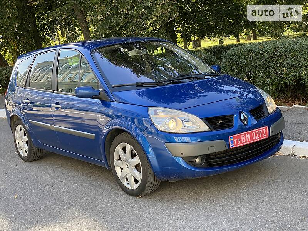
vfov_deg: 28.0
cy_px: 116
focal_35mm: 52
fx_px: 463
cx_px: 154
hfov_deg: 36.8
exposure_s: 1/157
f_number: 2
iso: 20
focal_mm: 6
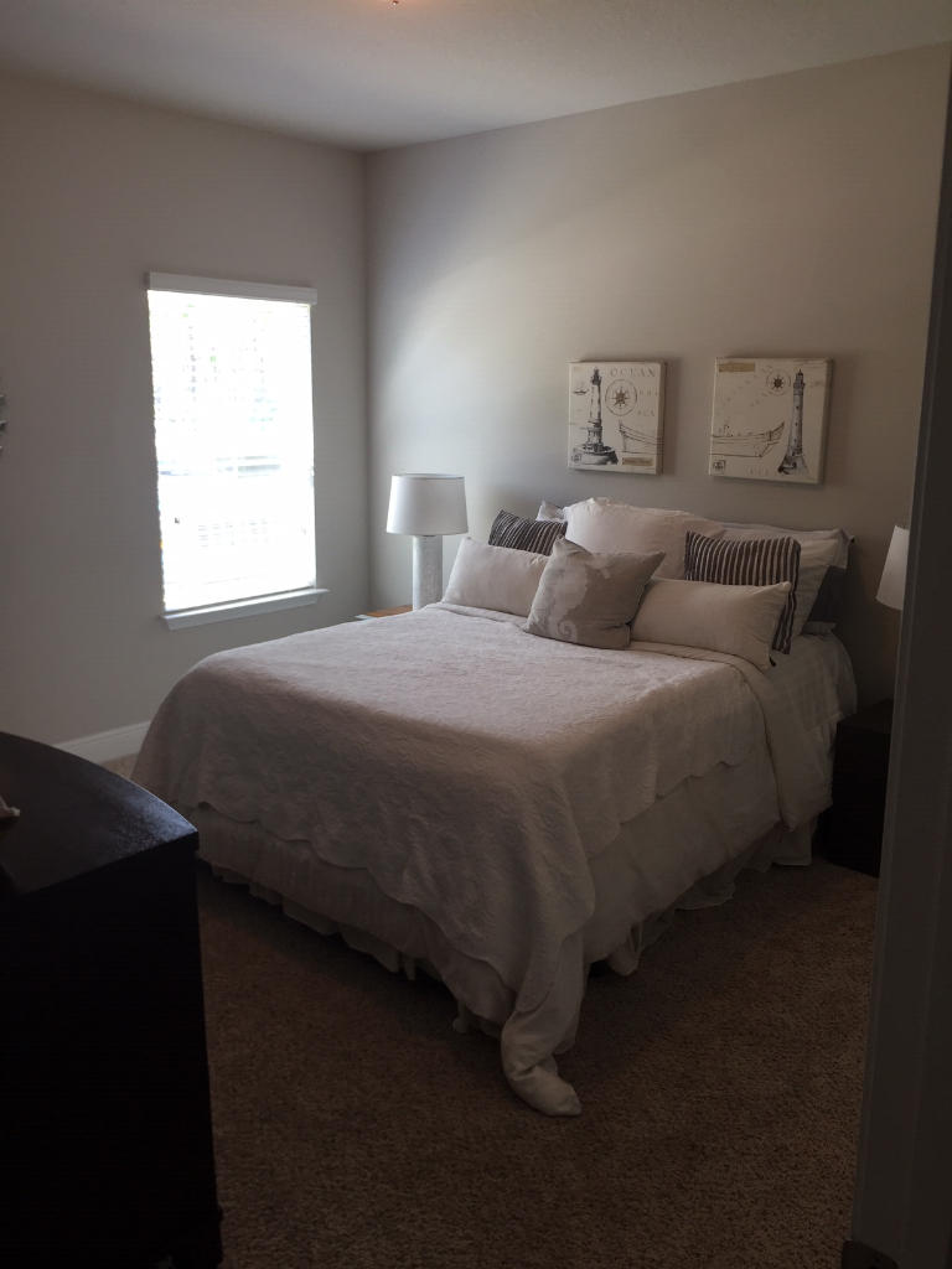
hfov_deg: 48.2
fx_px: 1063
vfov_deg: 61.7
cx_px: 476
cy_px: 634
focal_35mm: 29
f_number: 2.2
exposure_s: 1/40
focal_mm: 4.15
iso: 32
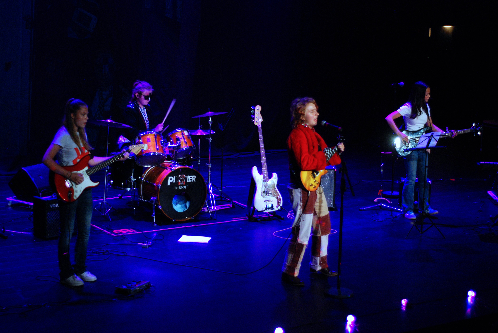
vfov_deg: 18.2
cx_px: 249
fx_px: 1039
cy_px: 166
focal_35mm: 75
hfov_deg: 27.0
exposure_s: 1/80
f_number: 1.8
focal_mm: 50
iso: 800
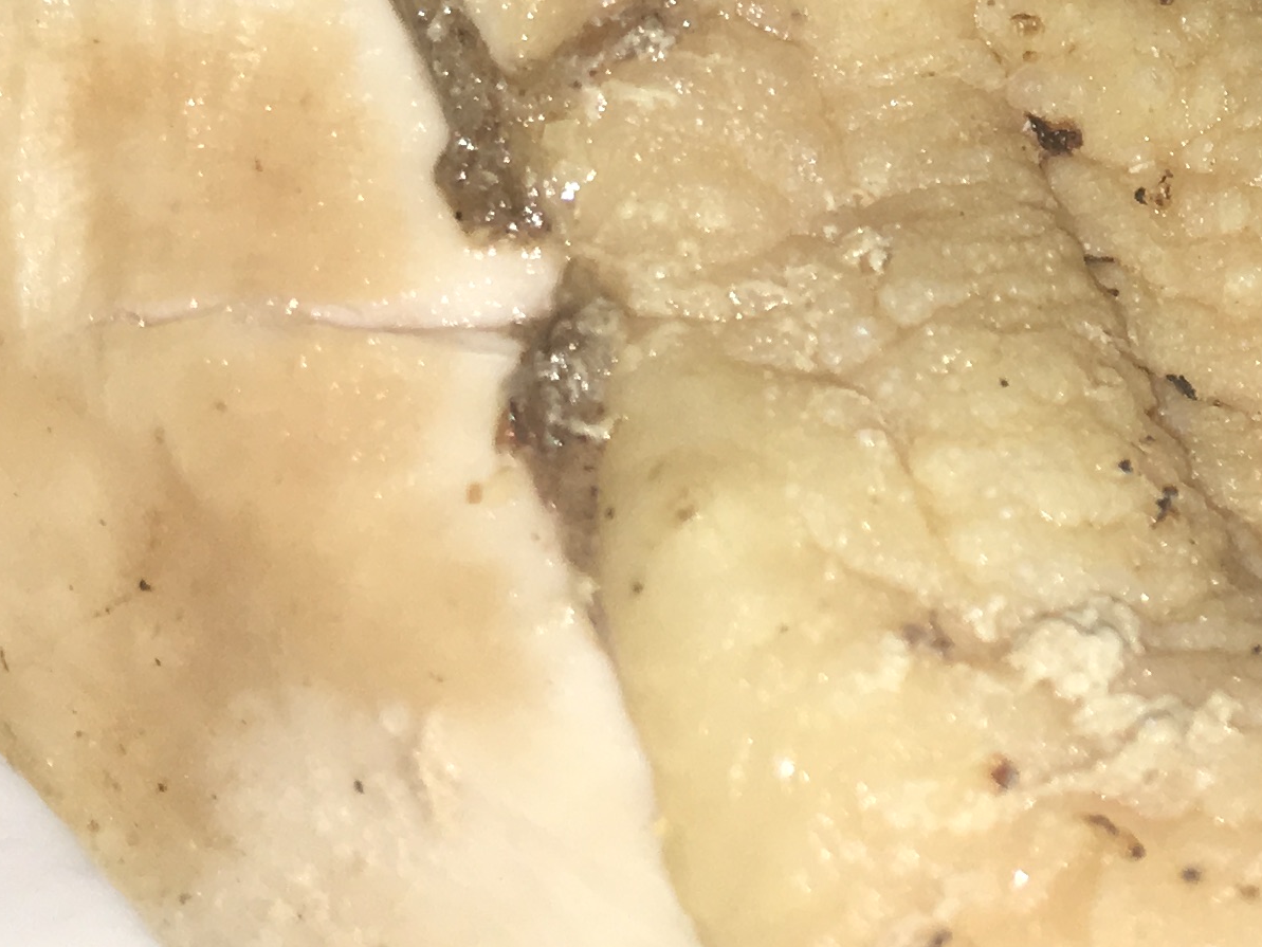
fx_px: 3573
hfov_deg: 18.3
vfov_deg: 14.5
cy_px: -229
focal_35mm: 98
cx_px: 1750
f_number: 2.2
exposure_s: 1/203
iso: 25
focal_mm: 4.15
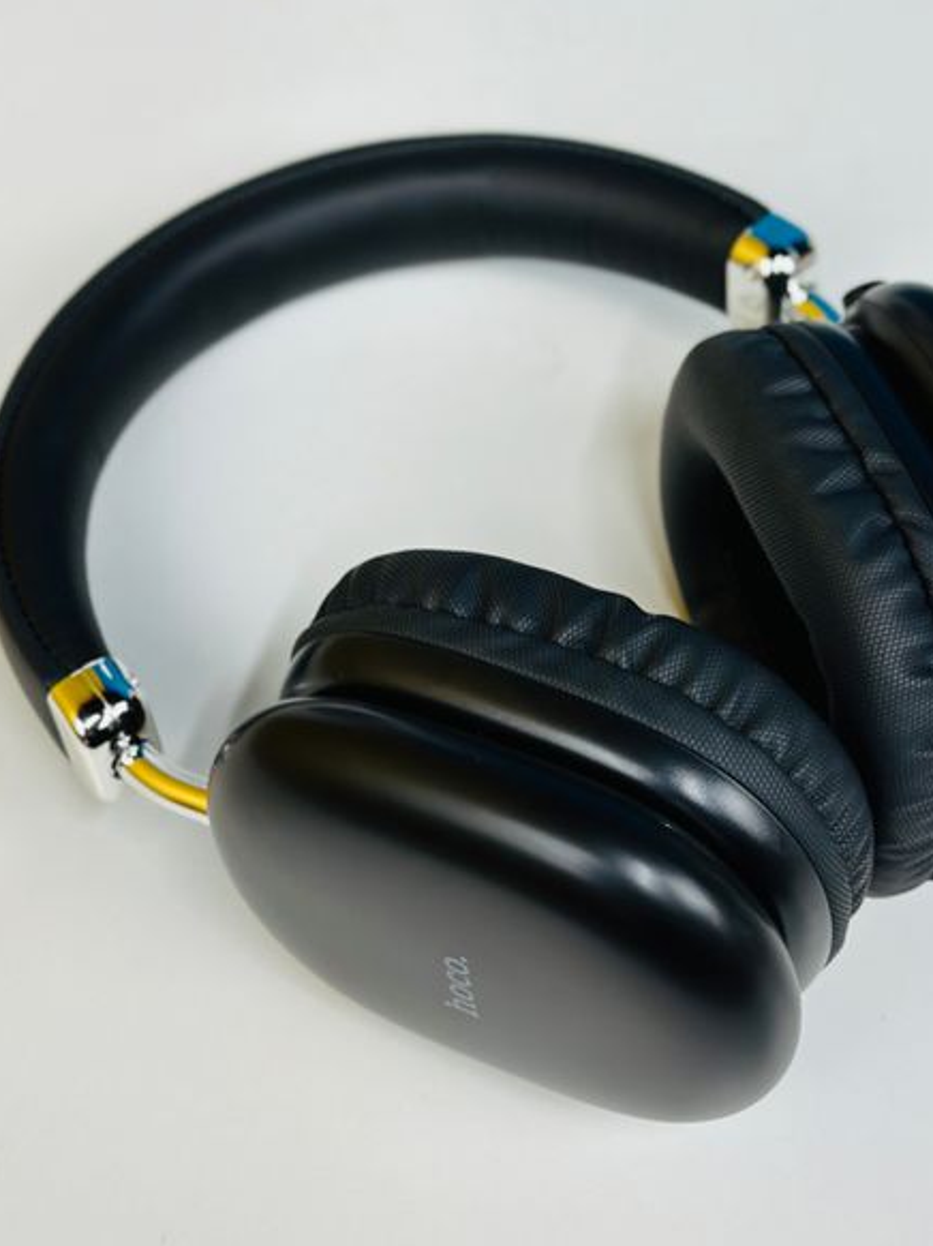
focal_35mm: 66
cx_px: 561
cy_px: 597
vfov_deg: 29.4
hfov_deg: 22.2
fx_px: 2374
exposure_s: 1/100
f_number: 1.78
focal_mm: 6.86
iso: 80
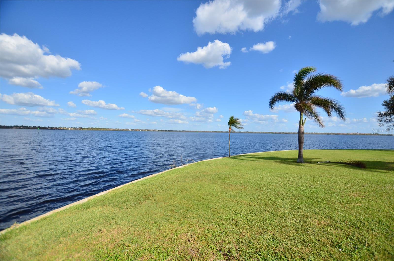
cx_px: 197
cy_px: 130
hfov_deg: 100.5
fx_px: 164
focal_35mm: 15
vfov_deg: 77.0
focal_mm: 10
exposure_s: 1/4000
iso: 320
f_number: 3.5
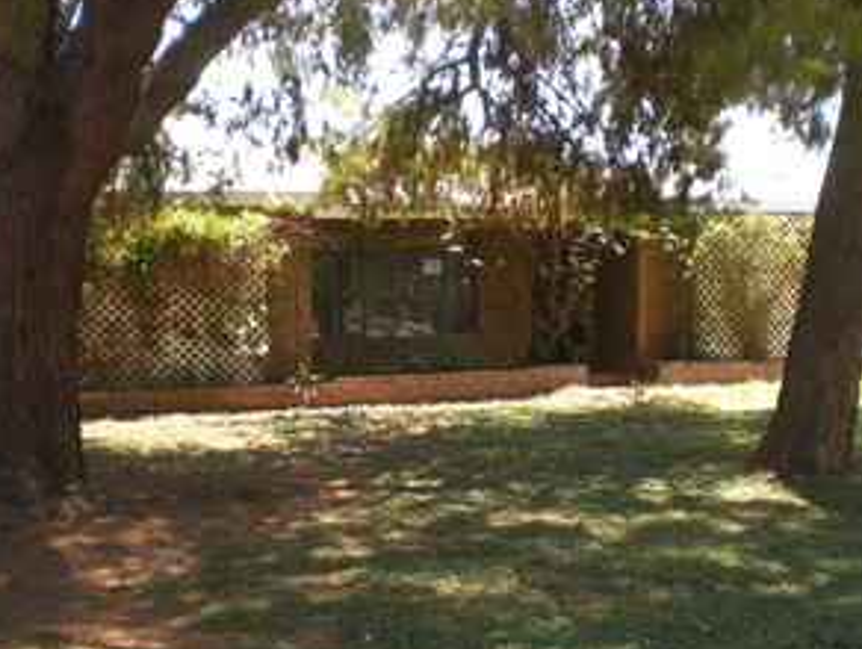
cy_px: 363
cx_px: 428
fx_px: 1122
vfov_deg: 32.2
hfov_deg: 42.0
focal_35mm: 45
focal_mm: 6.3
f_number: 3.1
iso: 50
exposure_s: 1/125
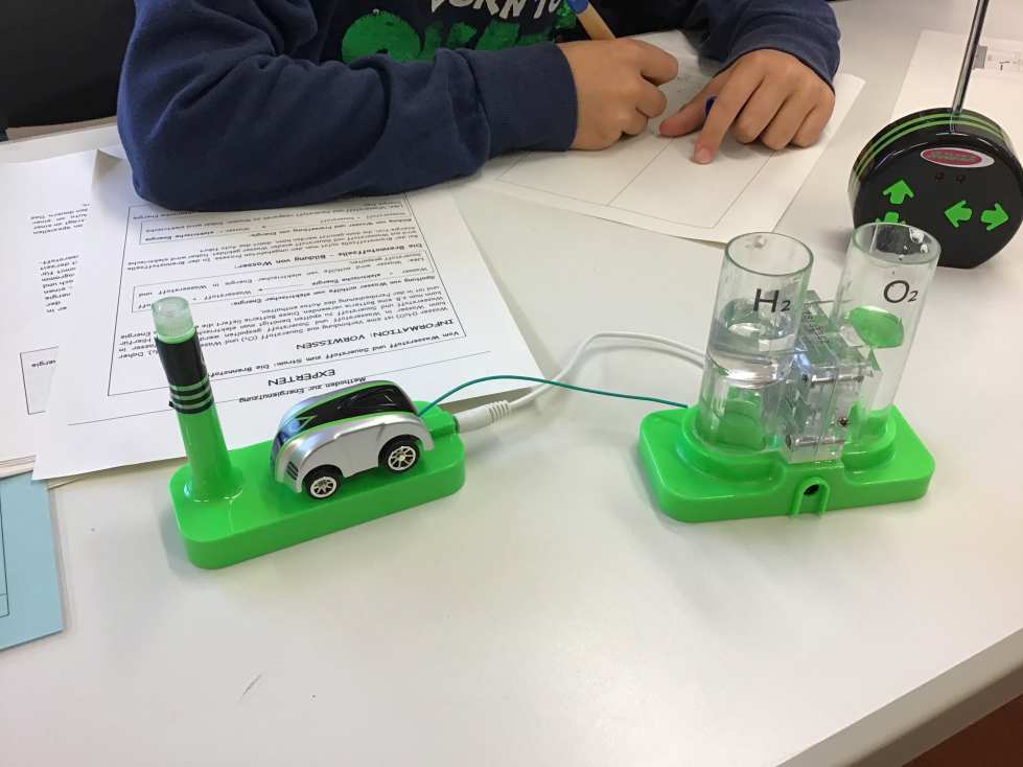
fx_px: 916
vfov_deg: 45.4
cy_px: 384
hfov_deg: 58.4
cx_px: 512
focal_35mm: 31
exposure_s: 1/33
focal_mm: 3.3
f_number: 2.4
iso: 64
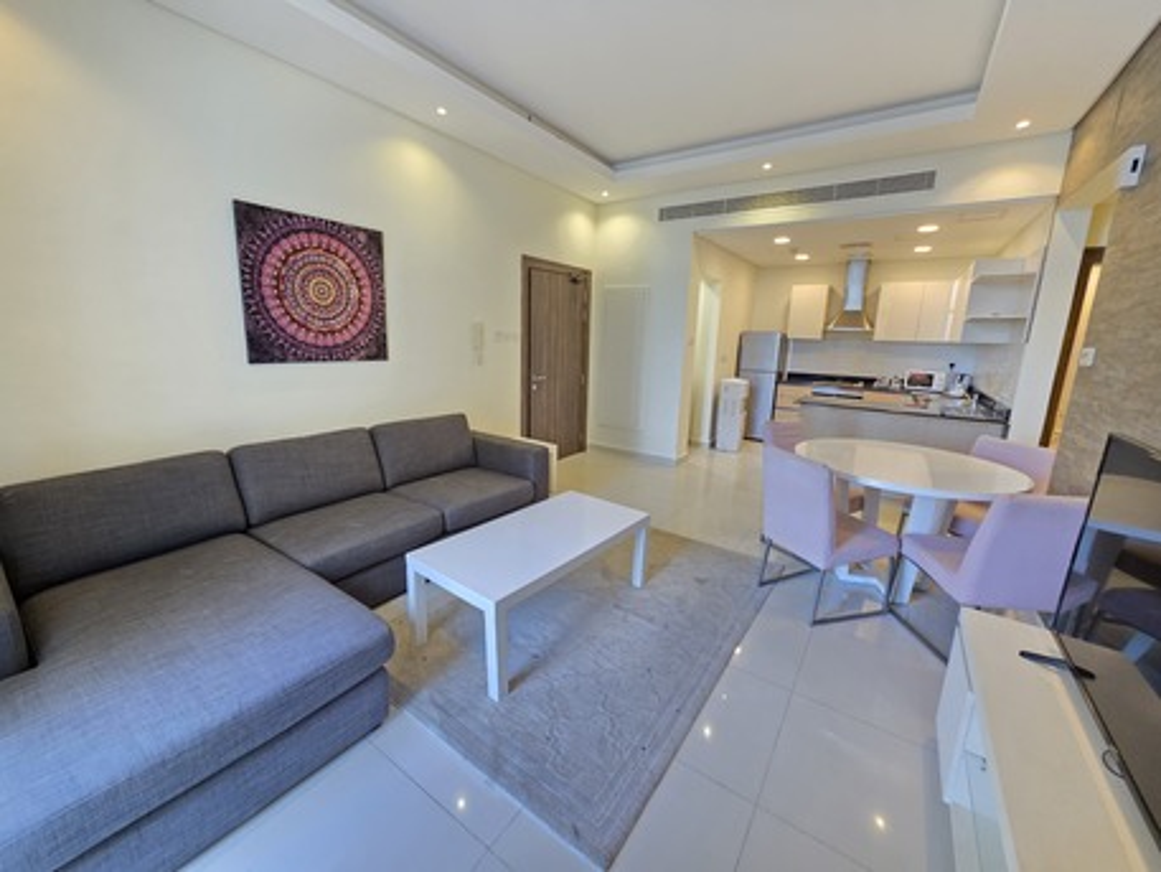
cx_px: 580
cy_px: 436
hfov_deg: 106.2
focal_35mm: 13
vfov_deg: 89.9
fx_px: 436
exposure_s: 1/50
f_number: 1.9
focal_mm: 2.2
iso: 320
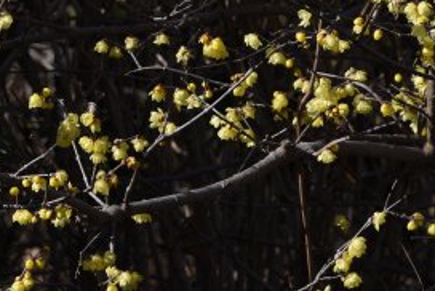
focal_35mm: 472
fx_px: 5709
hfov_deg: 4.4
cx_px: 238
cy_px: -30
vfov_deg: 2.9
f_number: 13
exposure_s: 1/500
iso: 400
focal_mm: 210
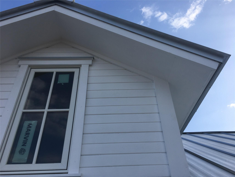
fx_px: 197
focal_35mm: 29
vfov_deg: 48.2
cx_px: 118
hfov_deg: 61.7
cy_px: 88
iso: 25
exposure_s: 1/1083
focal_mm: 4.15
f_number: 2.2
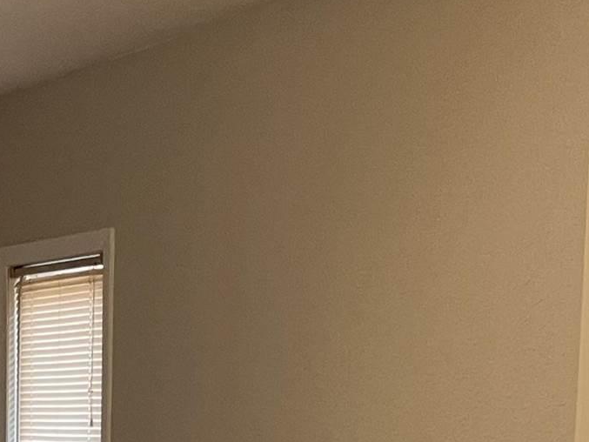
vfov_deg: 11.7
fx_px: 2008
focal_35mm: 118
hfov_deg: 16.4
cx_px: 37
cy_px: 756
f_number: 1.6
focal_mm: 5.1
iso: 125
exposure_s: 1/60
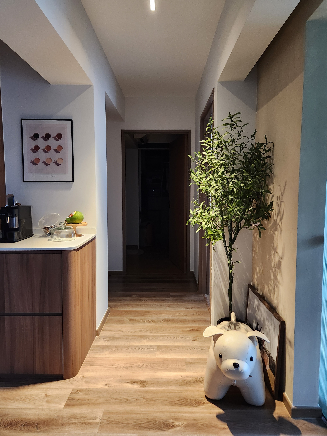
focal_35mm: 23
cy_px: 218
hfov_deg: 58.9
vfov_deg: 73.9
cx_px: 164
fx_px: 290
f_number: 1.8
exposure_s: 1/50
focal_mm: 5.4
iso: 800
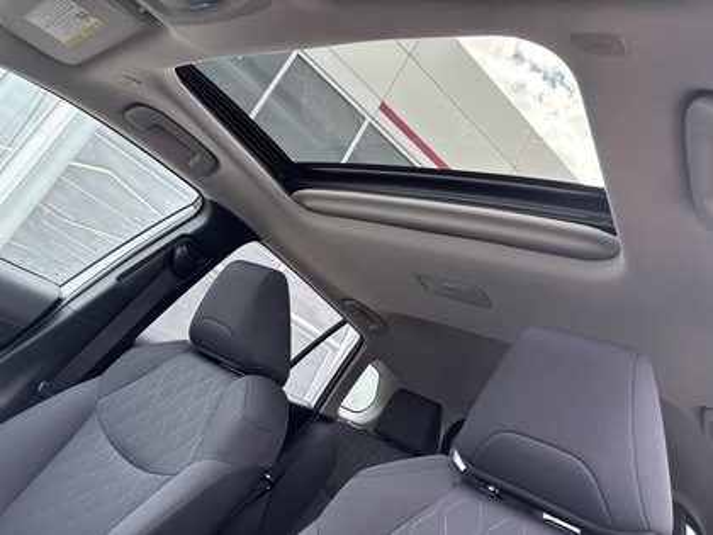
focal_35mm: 26
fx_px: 536
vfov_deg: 53.1
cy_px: 268
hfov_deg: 67.3
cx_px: 356
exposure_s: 1/121
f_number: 1.6
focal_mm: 5.96
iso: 40
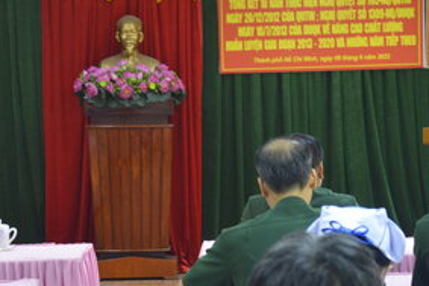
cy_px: 168
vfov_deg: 10.8
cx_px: 211
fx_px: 1514
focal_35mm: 127
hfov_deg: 16.1
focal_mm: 40
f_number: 4.5
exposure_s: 1/15
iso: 800
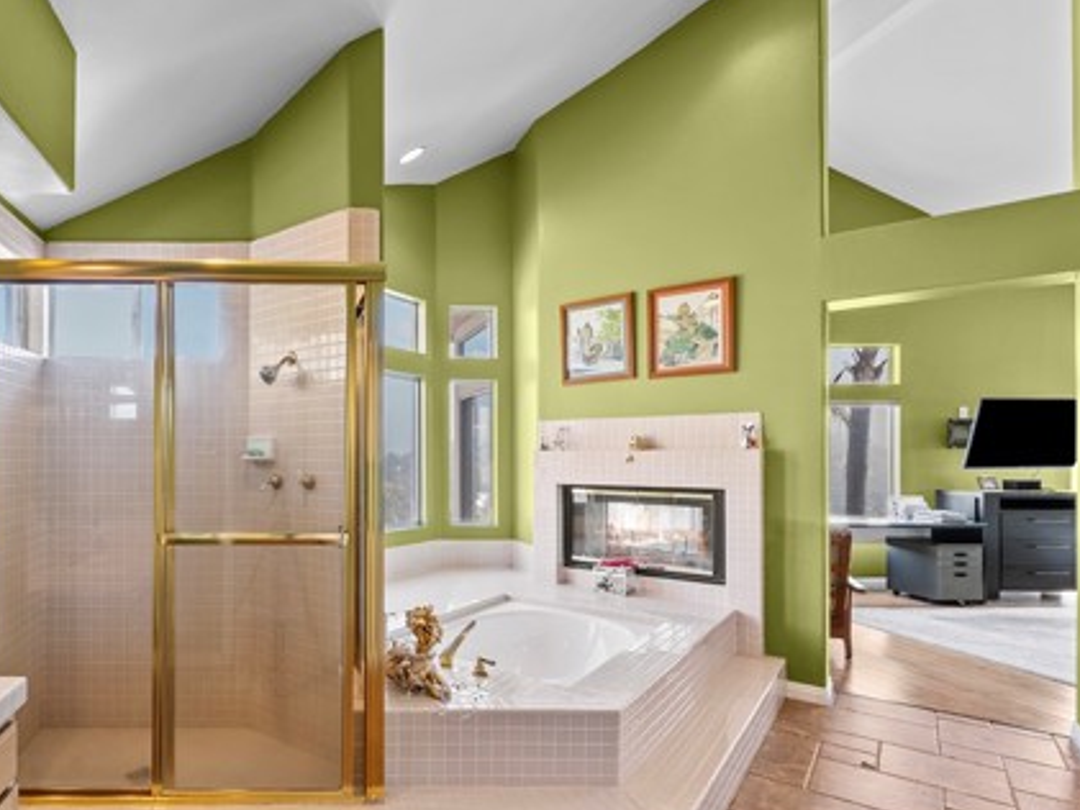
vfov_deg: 68.6
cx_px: 298
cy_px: 442
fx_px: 593
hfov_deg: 79.5
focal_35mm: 19
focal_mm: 13
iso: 250
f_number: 9
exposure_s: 1/2
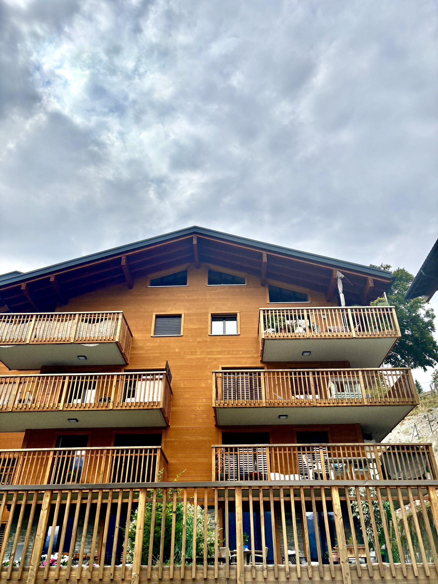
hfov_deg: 53.1
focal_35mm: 26
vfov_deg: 67.3
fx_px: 439
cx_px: 219
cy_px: 292
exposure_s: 1/7692
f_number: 1.6
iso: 50
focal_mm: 5.96
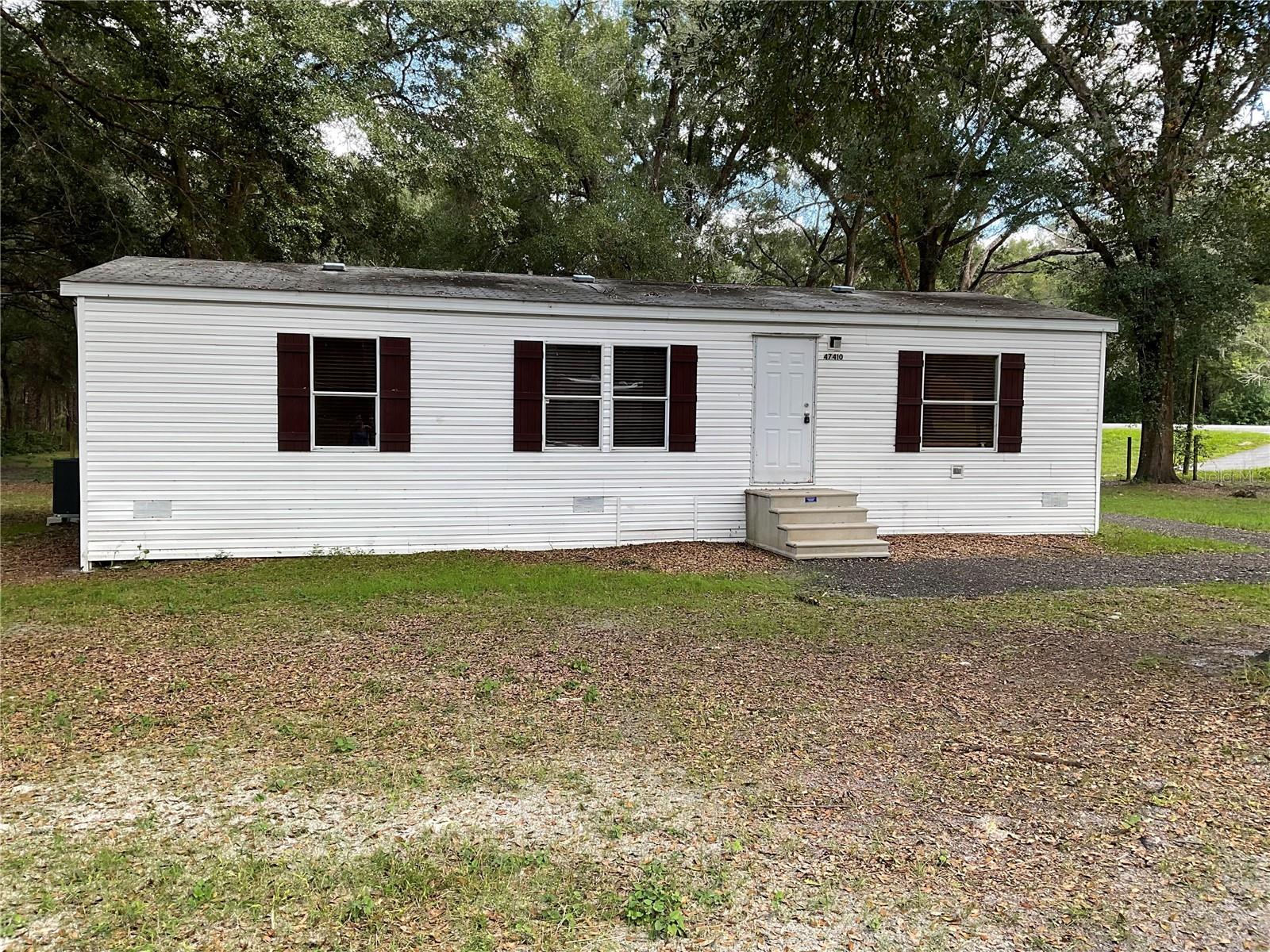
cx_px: 635
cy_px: 476
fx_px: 1064
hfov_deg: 61.7
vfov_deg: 48.2
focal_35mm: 29
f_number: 1.8
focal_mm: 3
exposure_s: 1/122
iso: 16
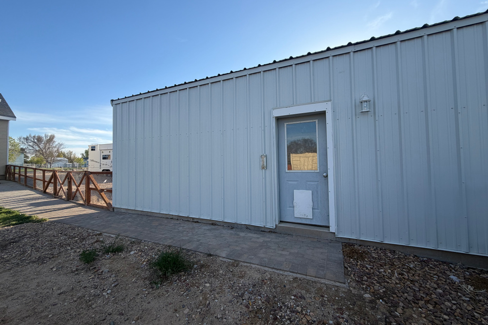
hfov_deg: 100.4
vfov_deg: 77.3
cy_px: 157
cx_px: 237
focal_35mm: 15
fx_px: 203
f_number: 2.2
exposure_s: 1/770
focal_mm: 2.22
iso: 40
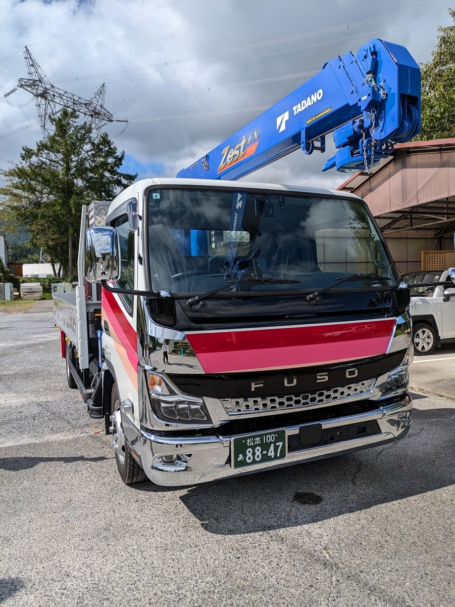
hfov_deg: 54.9
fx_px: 438
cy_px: 304
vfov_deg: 69.4
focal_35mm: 25
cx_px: 228
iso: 41
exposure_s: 1/2632
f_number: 1.89
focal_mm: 5.43
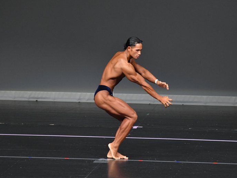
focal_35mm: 343
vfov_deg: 4.3
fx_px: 2348
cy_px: 89
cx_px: 122
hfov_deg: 5.8
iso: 4000
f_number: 5.6
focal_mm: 210
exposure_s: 1/400
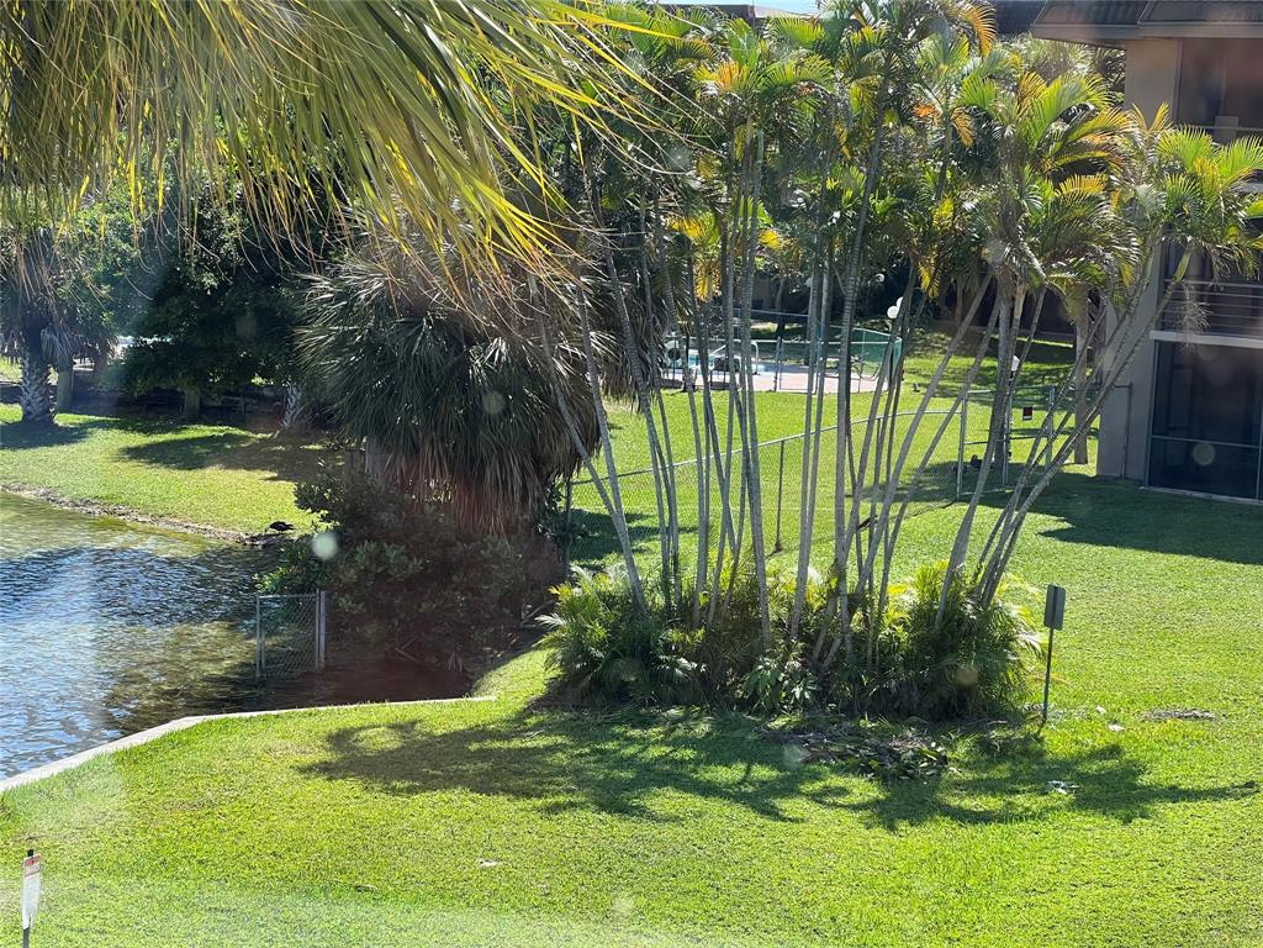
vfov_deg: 19.1
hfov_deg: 25.3
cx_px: 632
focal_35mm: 77
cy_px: 474
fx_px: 2809
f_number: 2.8
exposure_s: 1/282
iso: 32
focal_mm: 9
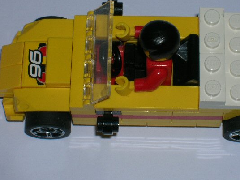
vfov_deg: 10.0
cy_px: 58
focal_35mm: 148
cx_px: 146
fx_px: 1026
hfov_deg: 13.3
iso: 50
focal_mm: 17.1
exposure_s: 1/60.1
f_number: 8.2
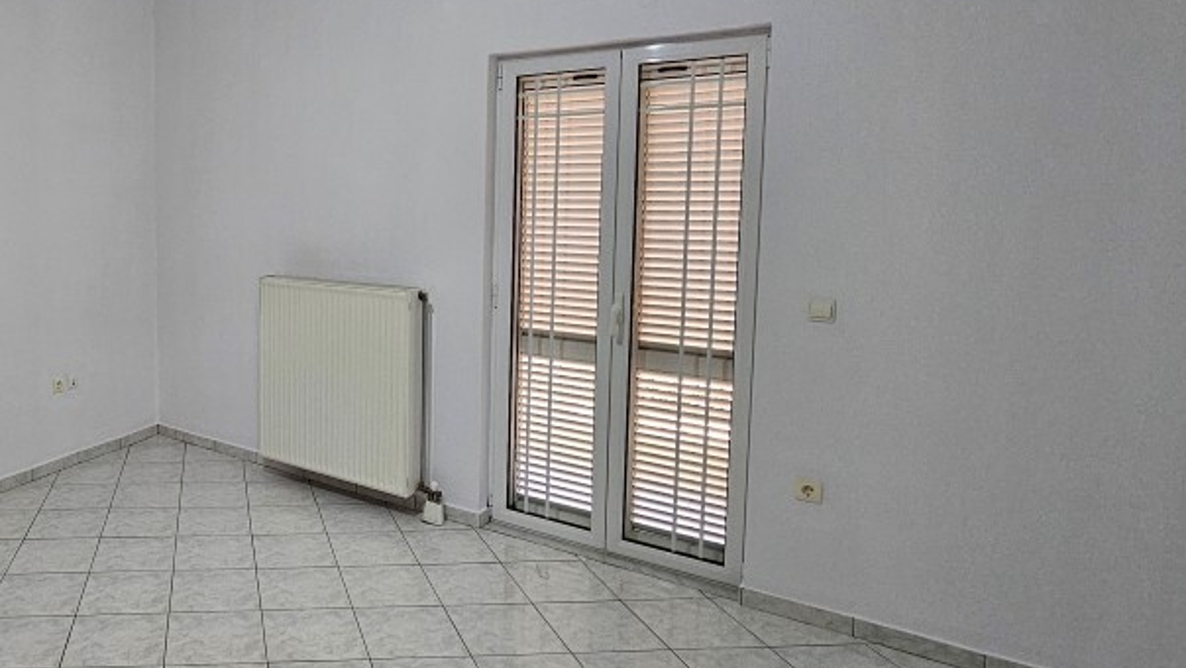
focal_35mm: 24
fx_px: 755
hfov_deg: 70.1
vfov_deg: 47.3
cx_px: 267
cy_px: 257
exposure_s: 1/50
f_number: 2.2
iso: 200
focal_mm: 2.2
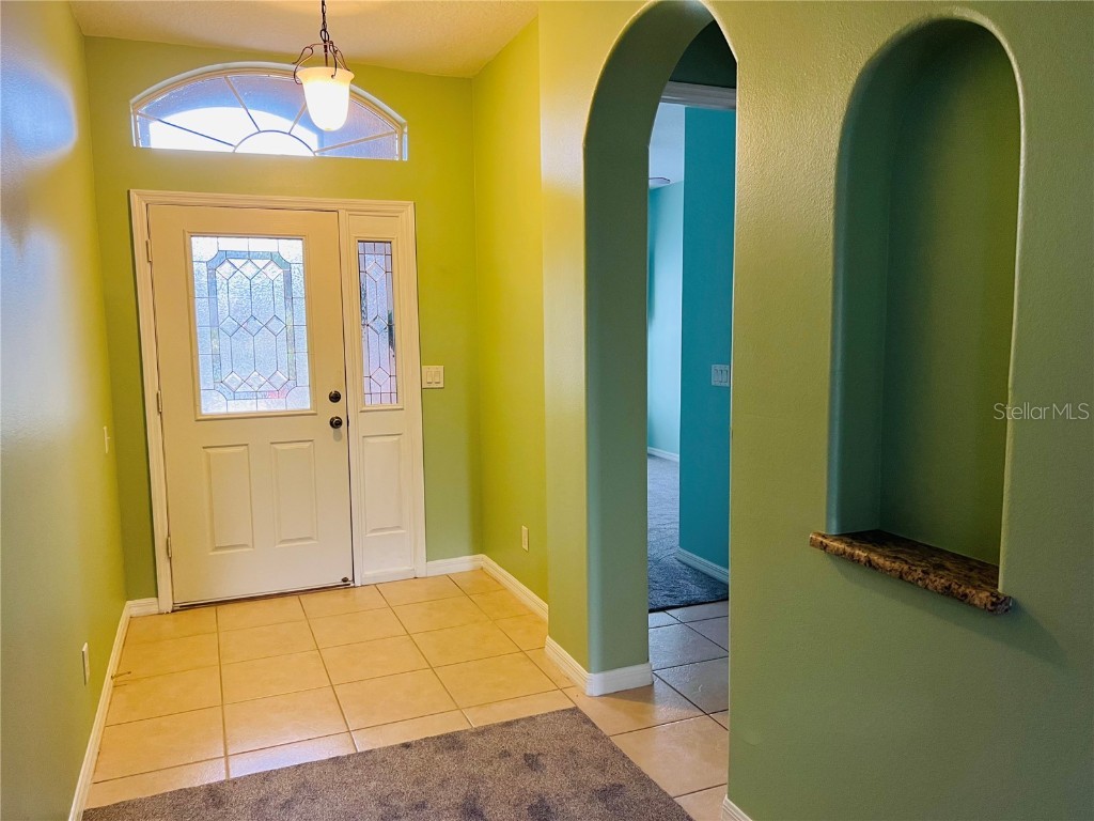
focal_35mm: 26
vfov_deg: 53.1
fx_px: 822
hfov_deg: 67.3
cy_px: 410
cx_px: 547
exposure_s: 1/60
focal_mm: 5.7
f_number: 1.5
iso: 125
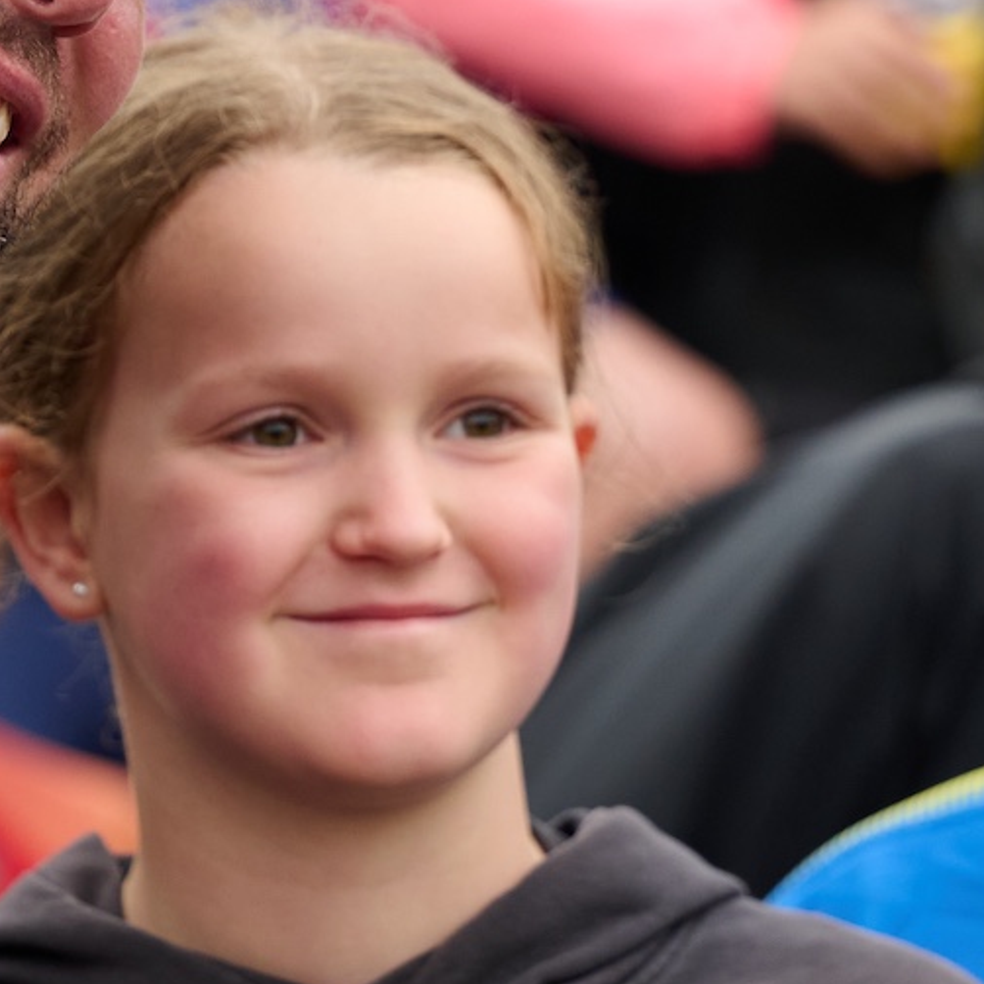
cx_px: 484
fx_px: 12510
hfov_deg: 4.5
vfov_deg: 4.5
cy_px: 309
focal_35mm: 389
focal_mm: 115
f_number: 3.2
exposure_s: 1/1000
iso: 800
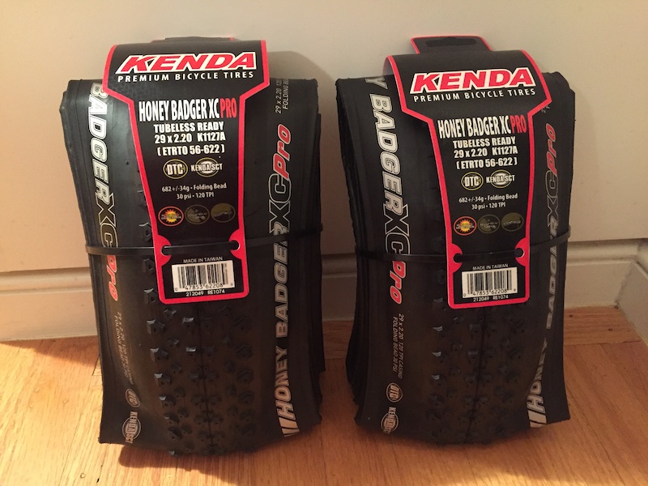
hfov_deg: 61.7
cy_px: 243
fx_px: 543
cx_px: 324
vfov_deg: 48.2
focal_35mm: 29
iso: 400
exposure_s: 1/15
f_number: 2.2
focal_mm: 4.15
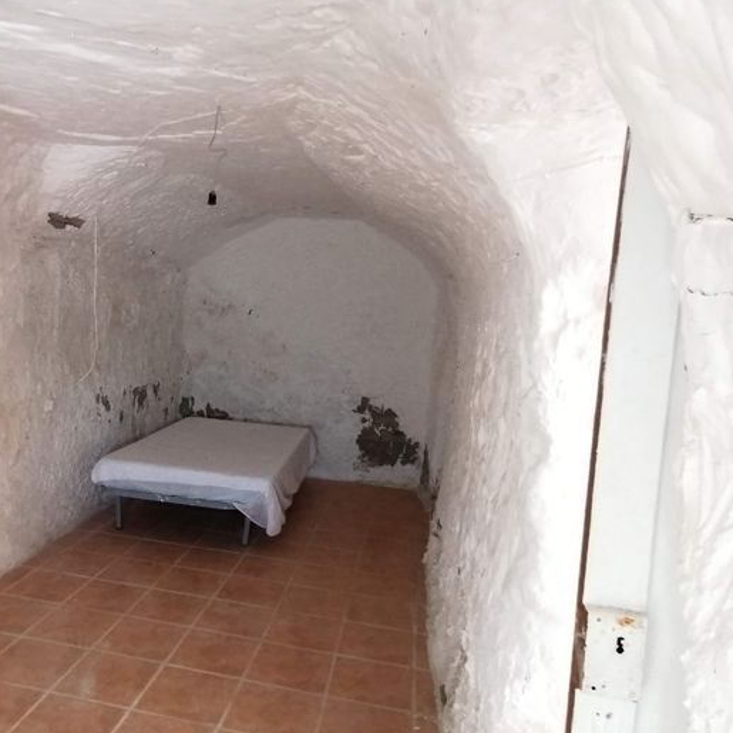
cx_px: 238
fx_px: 695
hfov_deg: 54.4
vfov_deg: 55.6
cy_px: 362
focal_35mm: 29
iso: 160
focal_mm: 2.7
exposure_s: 1/33.3
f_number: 2.4
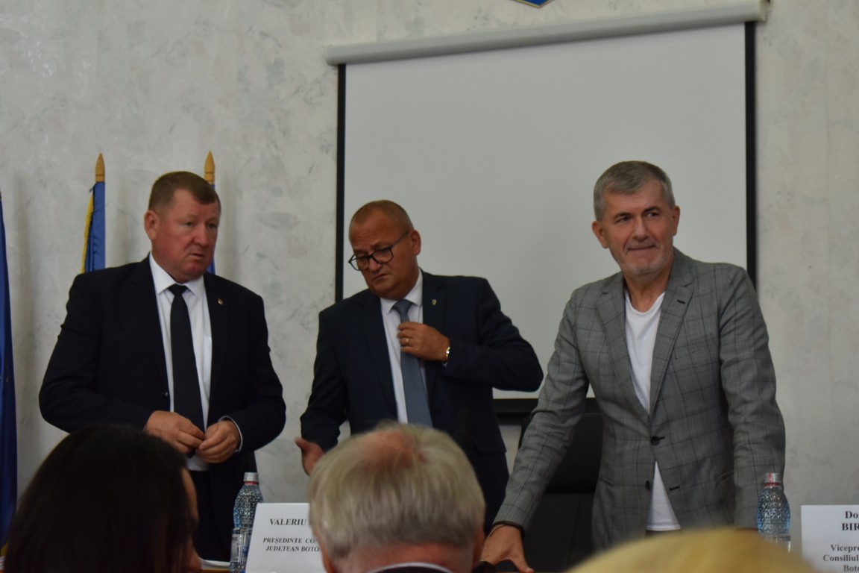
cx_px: 430
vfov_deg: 16.6
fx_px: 1968
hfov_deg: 24.6
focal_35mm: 82
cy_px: 286
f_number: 5.6
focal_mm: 55
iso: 720
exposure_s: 1/60
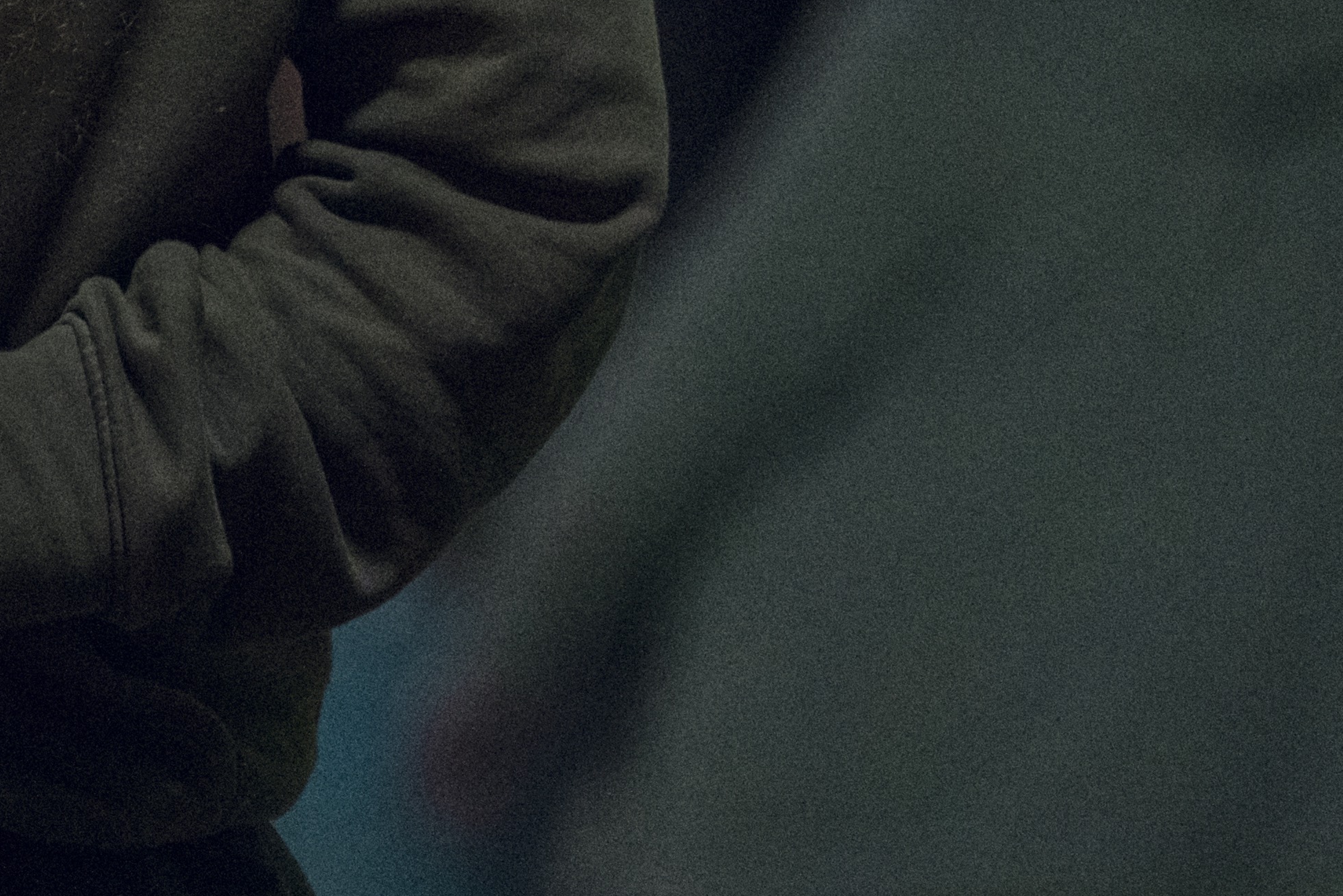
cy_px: -249
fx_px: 29096
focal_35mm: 780
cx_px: -464
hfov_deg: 2.6
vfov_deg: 1.8
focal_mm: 176
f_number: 2.8
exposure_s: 1/320
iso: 6400
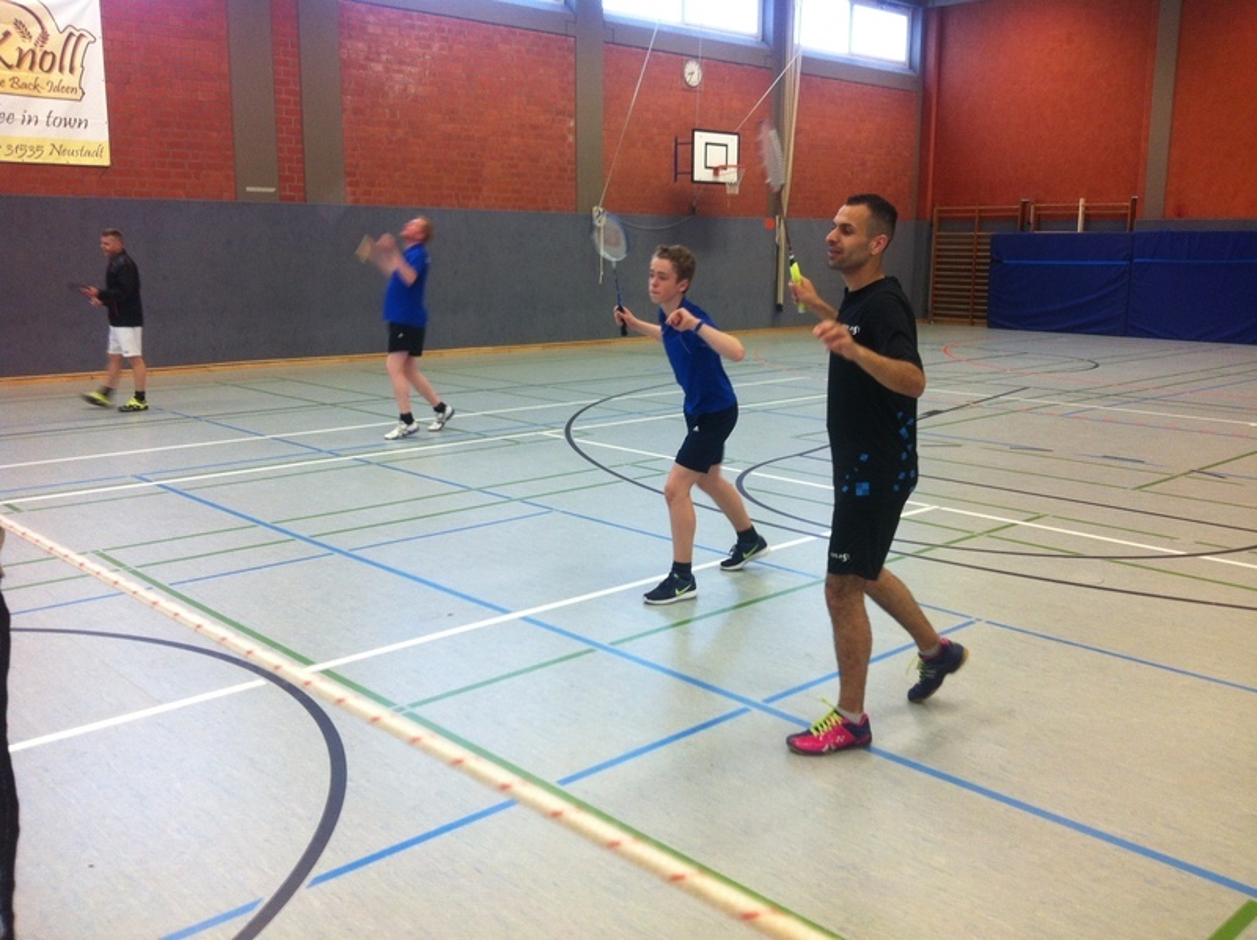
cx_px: 628
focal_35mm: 35
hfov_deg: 52.7
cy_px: 470
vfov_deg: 40.6
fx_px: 1269
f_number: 2.8
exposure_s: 1/15
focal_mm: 3.85
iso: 80
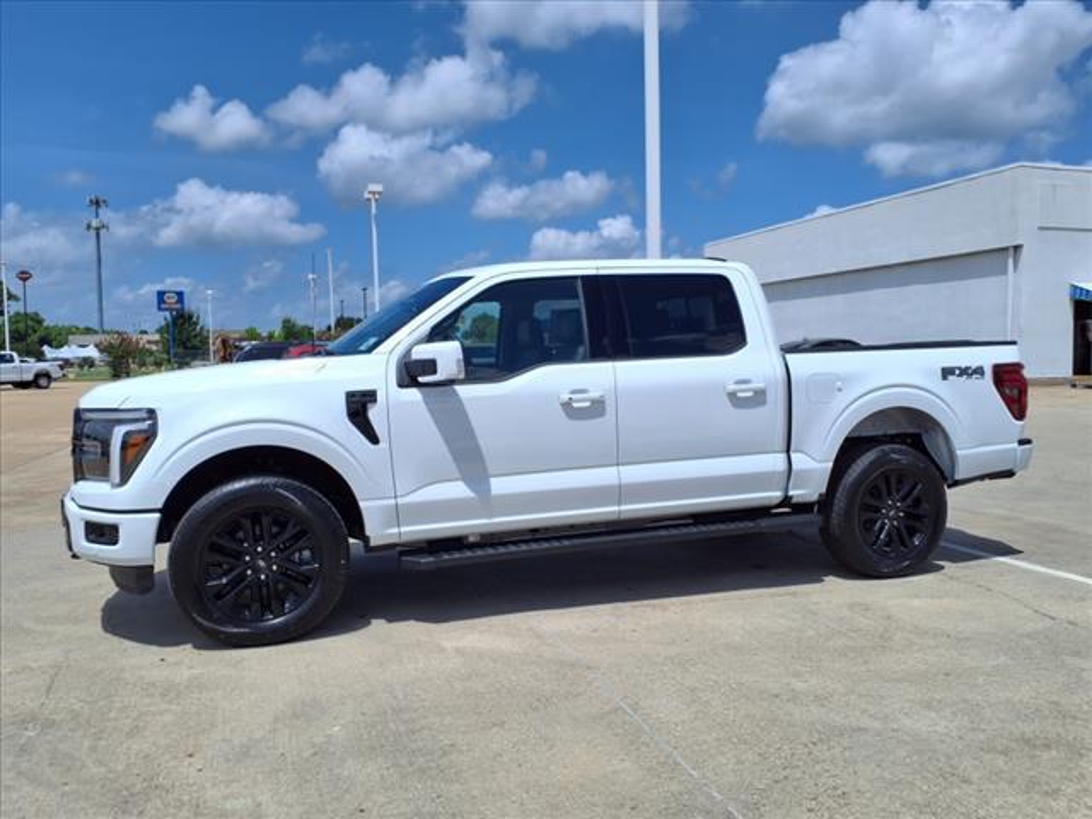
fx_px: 852
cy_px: 410
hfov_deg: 65.3
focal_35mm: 27
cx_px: 546
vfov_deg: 51.4
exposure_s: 1/5000
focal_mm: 3.58
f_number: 1.9
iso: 40
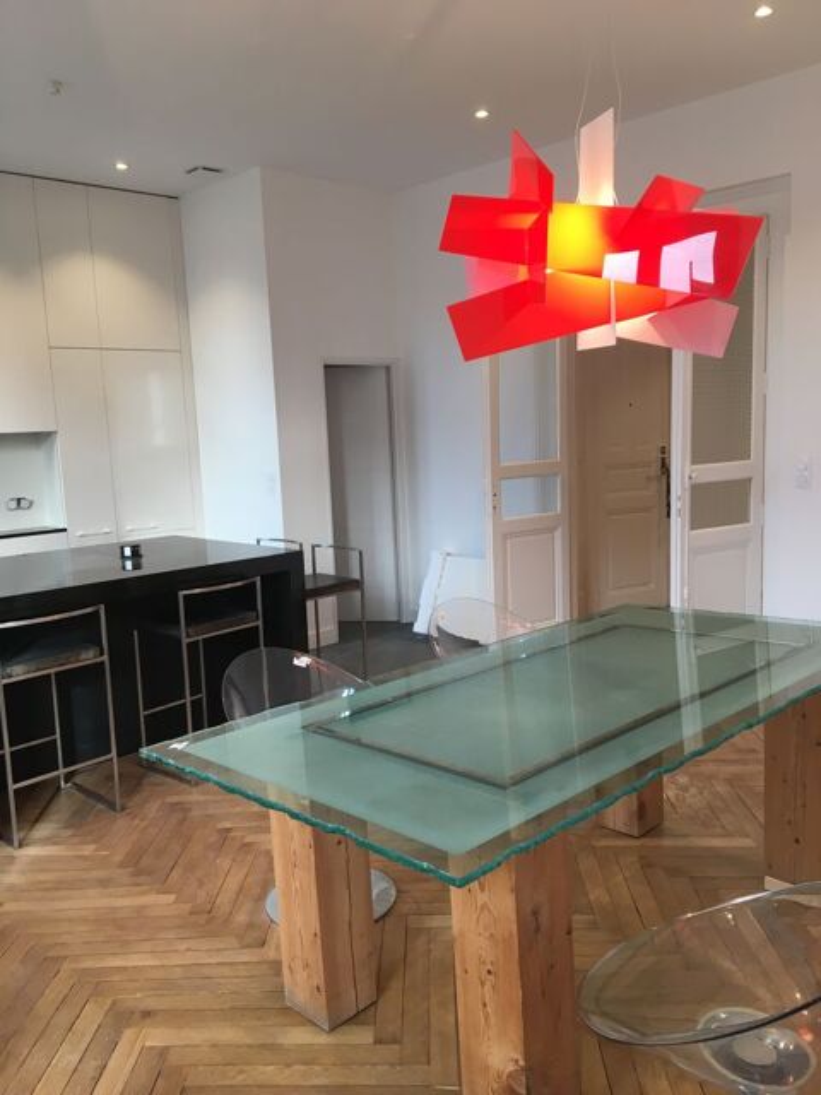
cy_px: 548
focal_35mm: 29
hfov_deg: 48.2
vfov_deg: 61.7
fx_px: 917
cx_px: 410
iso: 25
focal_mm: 4.15
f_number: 2.2
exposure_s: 1/33
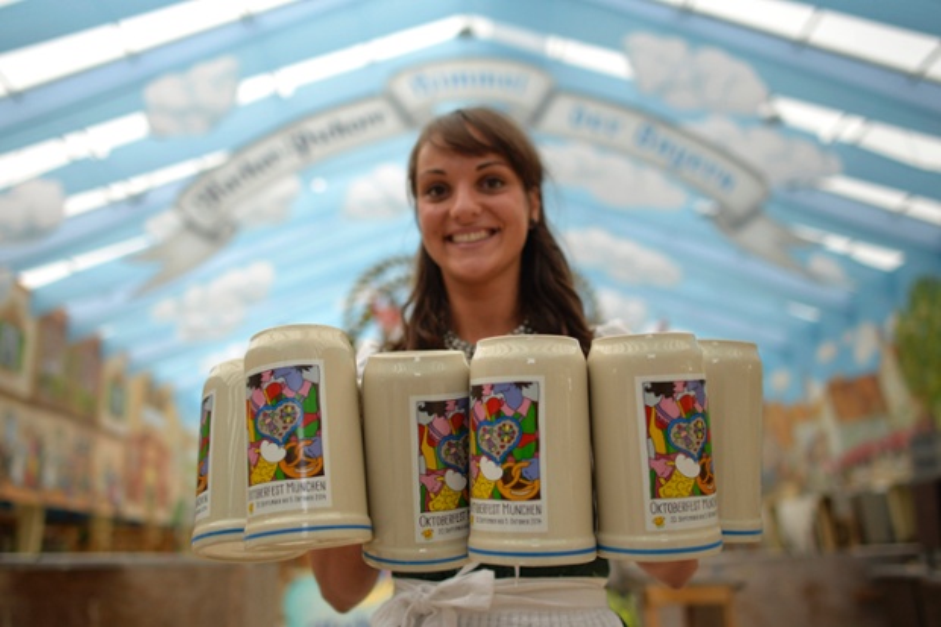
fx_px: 732
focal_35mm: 28
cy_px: 314
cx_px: 470
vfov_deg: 46.4
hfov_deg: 65.5
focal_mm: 28
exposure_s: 1/2500
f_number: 2
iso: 400
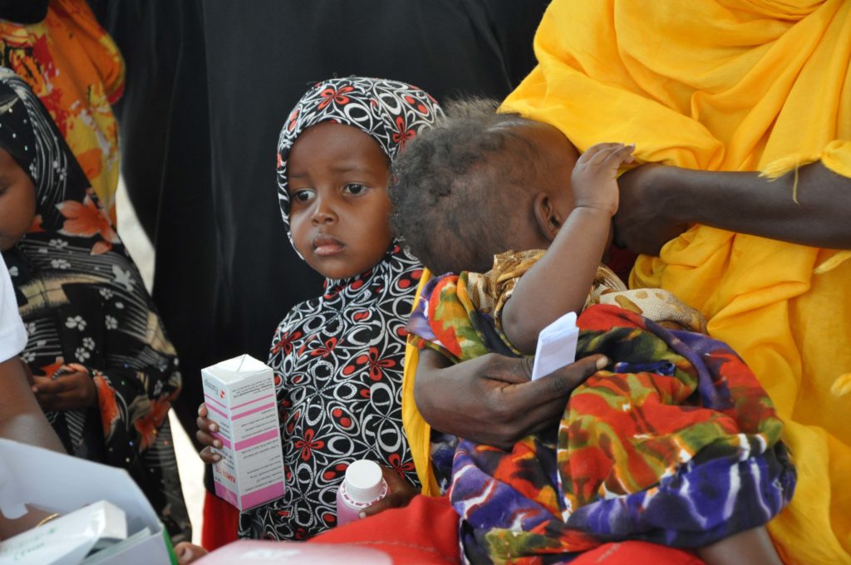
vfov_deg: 13.8
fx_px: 2337
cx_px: 426
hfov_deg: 20.6
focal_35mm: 99
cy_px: 282
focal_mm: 66
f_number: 5.3
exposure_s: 1/250
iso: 800
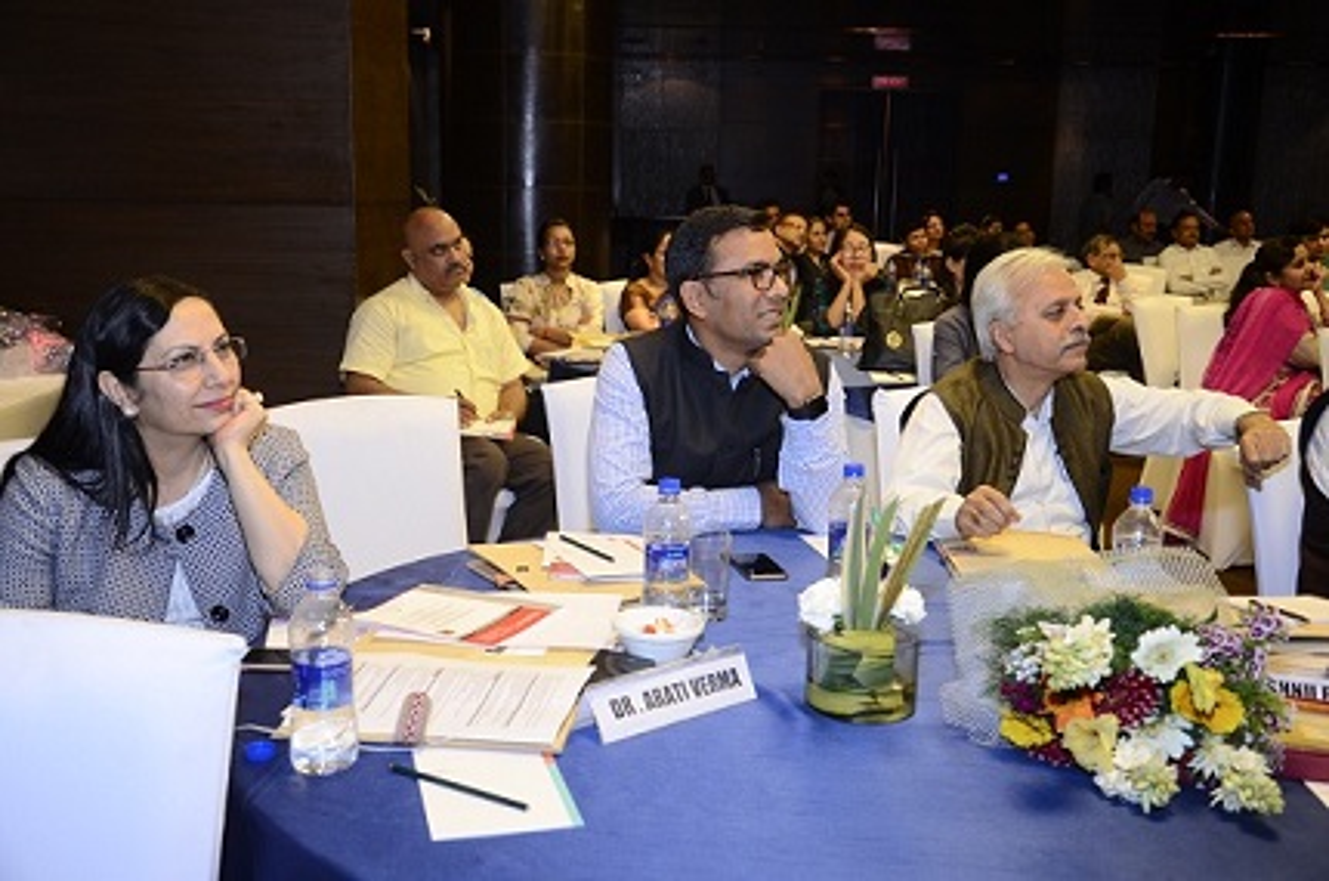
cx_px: 664
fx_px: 1382
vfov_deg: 35.4
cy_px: 440
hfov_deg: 51.4
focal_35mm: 38
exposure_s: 1/50
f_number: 5
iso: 800
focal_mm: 25
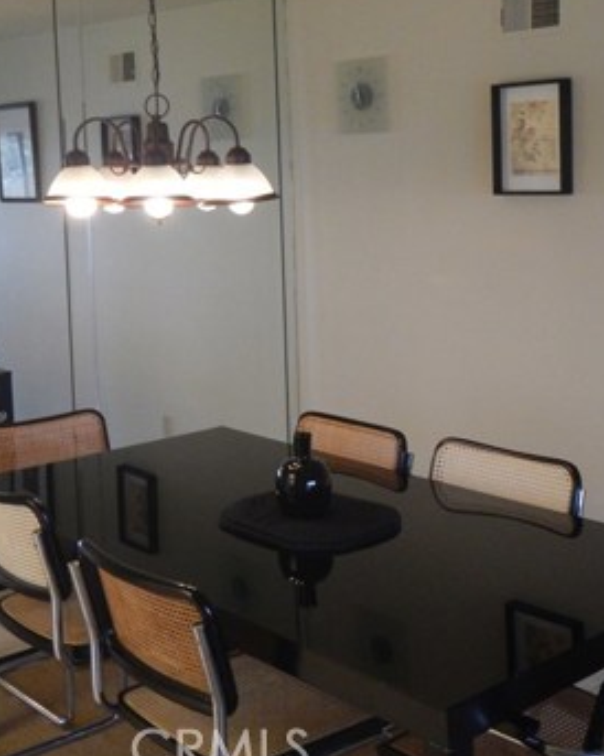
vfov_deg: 36.3
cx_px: 306
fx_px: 1141
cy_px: 251
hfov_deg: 29.7
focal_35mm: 51
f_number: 3.9
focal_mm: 5
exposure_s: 1/30
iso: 360
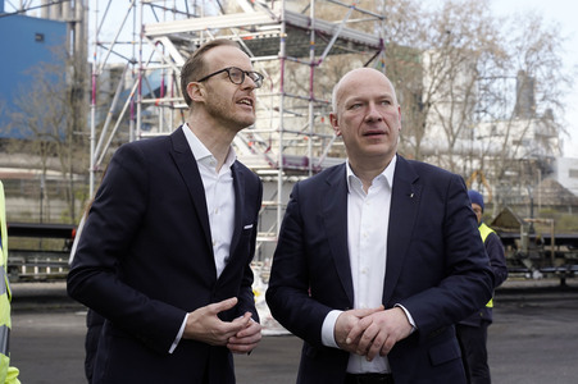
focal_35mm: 54
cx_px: 289
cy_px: 192
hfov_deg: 36.9
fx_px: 866
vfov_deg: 25.0
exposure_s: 1/250
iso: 320
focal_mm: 54
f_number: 6.3
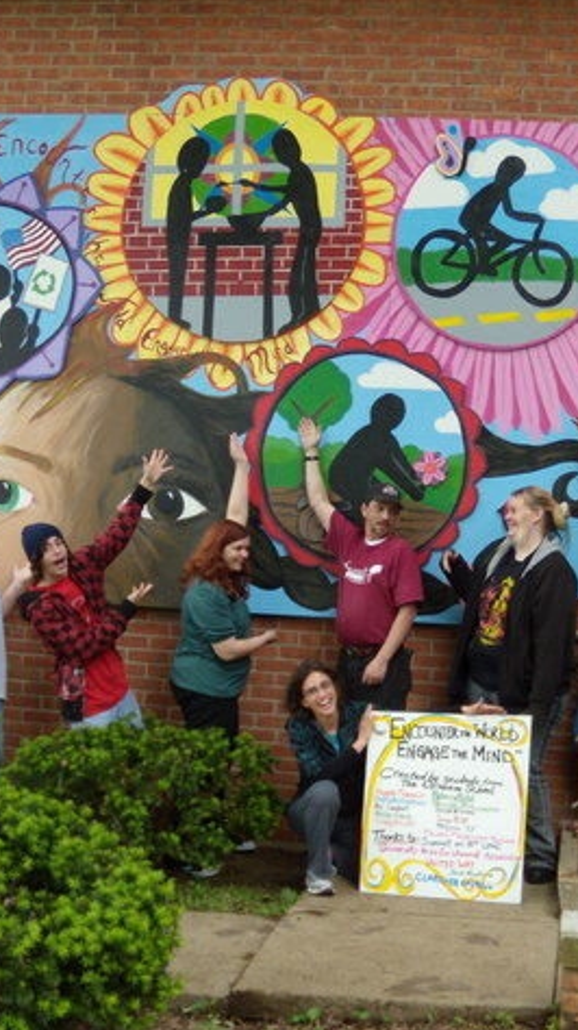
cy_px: 517
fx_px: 1447
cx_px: 454
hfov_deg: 22.3
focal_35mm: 53
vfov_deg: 39.2
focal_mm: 6.4
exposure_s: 1/60
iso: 100
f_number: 3.6
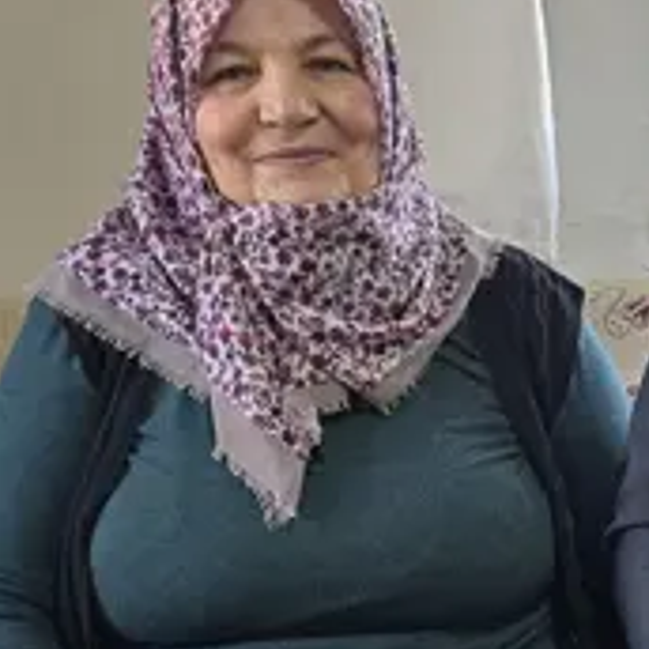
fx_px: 2206
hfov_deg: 14.7
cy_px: 543
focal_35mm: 104
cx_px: 1170
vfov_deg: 16.6
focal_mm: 6.3
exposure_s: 1/180
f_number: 1.7
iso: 160
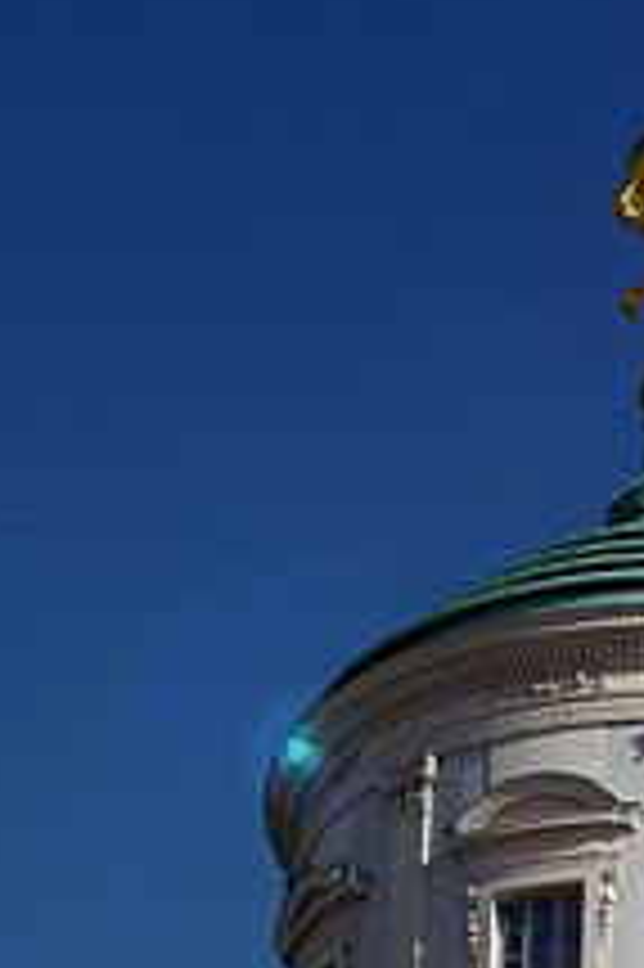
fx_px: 3440
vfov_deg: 15.8
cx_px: 594
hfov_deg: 10.6
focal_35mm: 128
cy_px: 941
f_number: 5.6
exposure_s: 1/500
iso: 80
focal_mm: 7.3
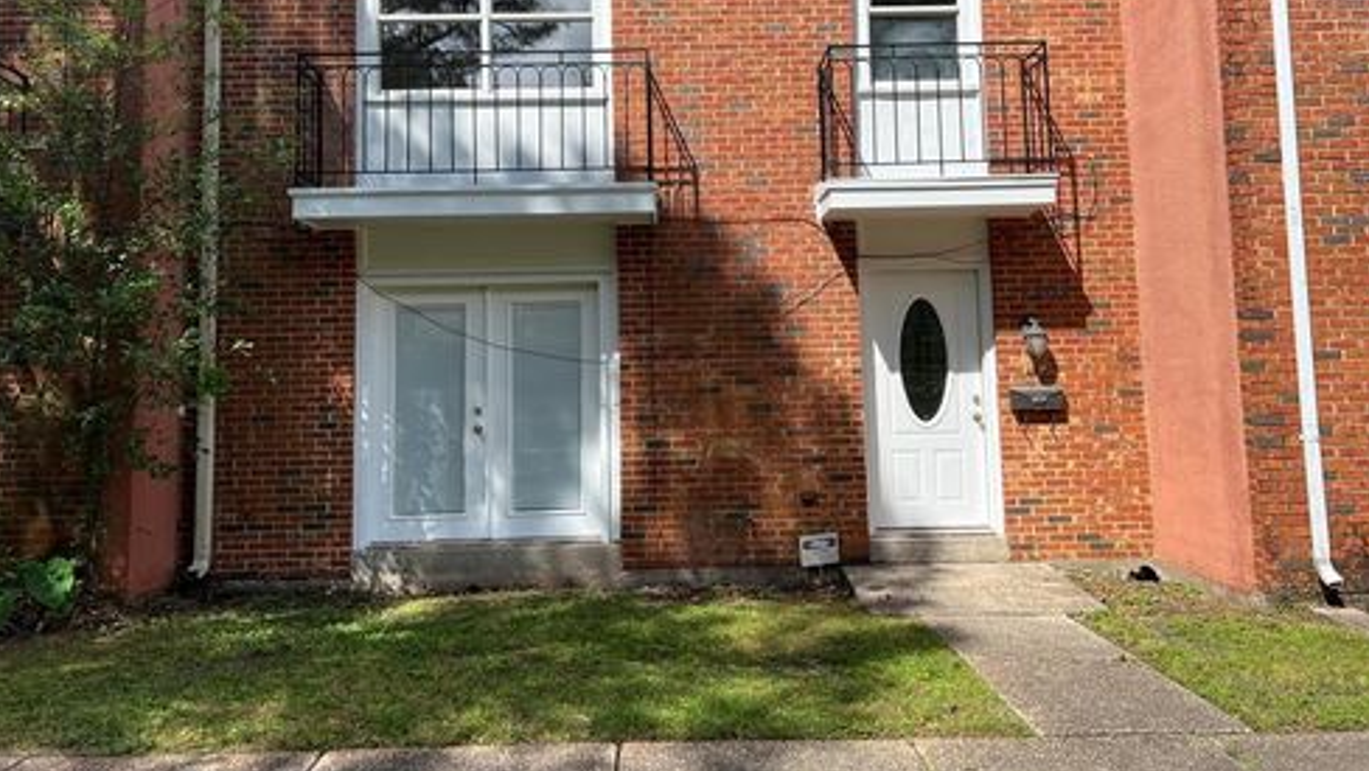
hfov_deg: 66.0
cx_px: 673
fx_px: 1053
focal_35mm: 29
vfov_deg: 39.9
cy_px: 279
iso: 50
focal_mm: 5.7
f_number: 1.5
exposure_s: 1/3165
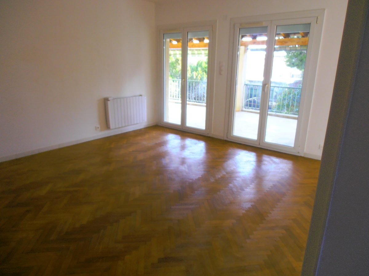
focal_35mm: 24
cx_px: 184
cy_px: 138
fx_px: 256
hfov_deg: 71.6
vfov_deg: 56.8
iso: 80
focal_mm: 4.2
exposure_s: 1/40
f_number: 3
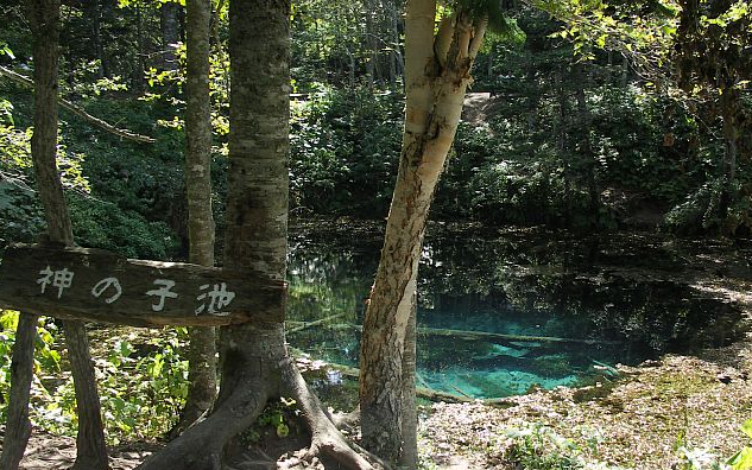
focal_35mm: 30
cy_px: 266
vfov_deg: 41.8
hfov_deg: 62.9
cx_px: 374
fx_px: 615
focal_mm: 7.2
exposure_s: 1/100
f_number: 3.5
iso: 50
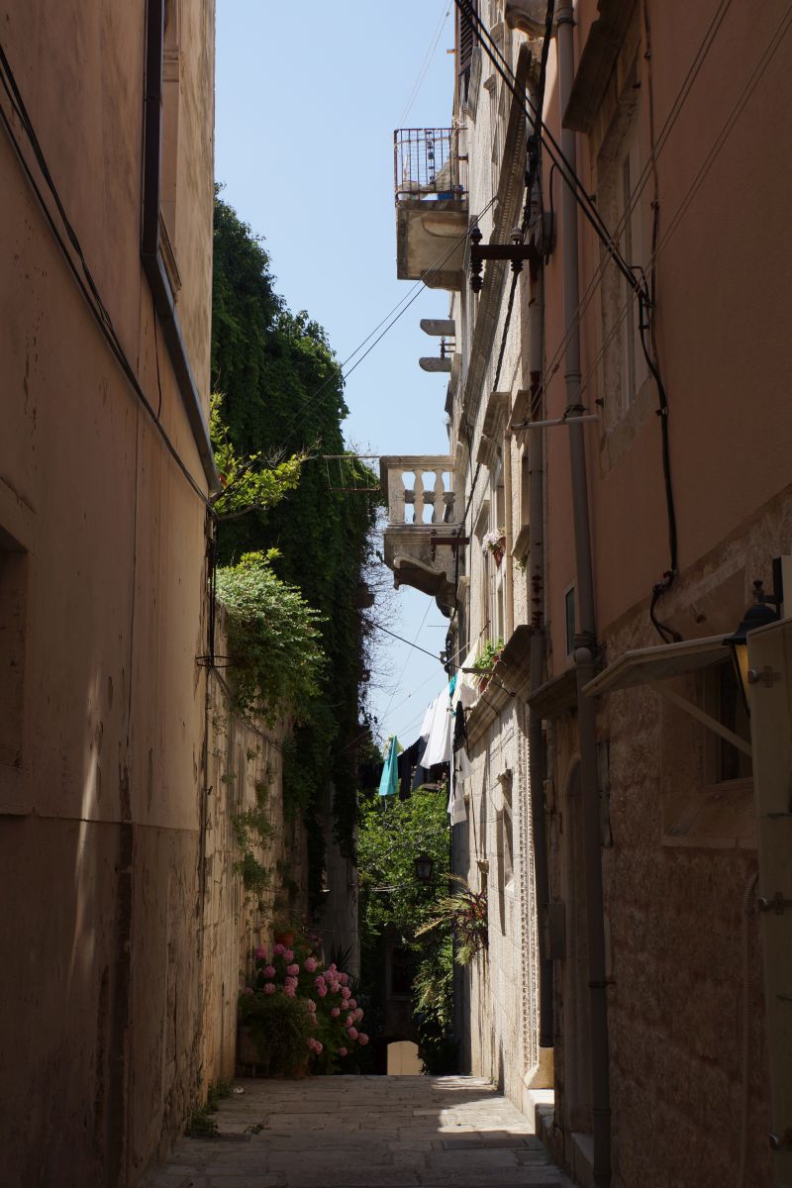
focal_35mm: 46
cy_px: 594
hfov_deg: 29.2
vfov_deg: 42.7
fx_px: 1518
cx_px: 396
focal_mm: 31
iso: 100
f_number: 8
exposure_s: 1/200
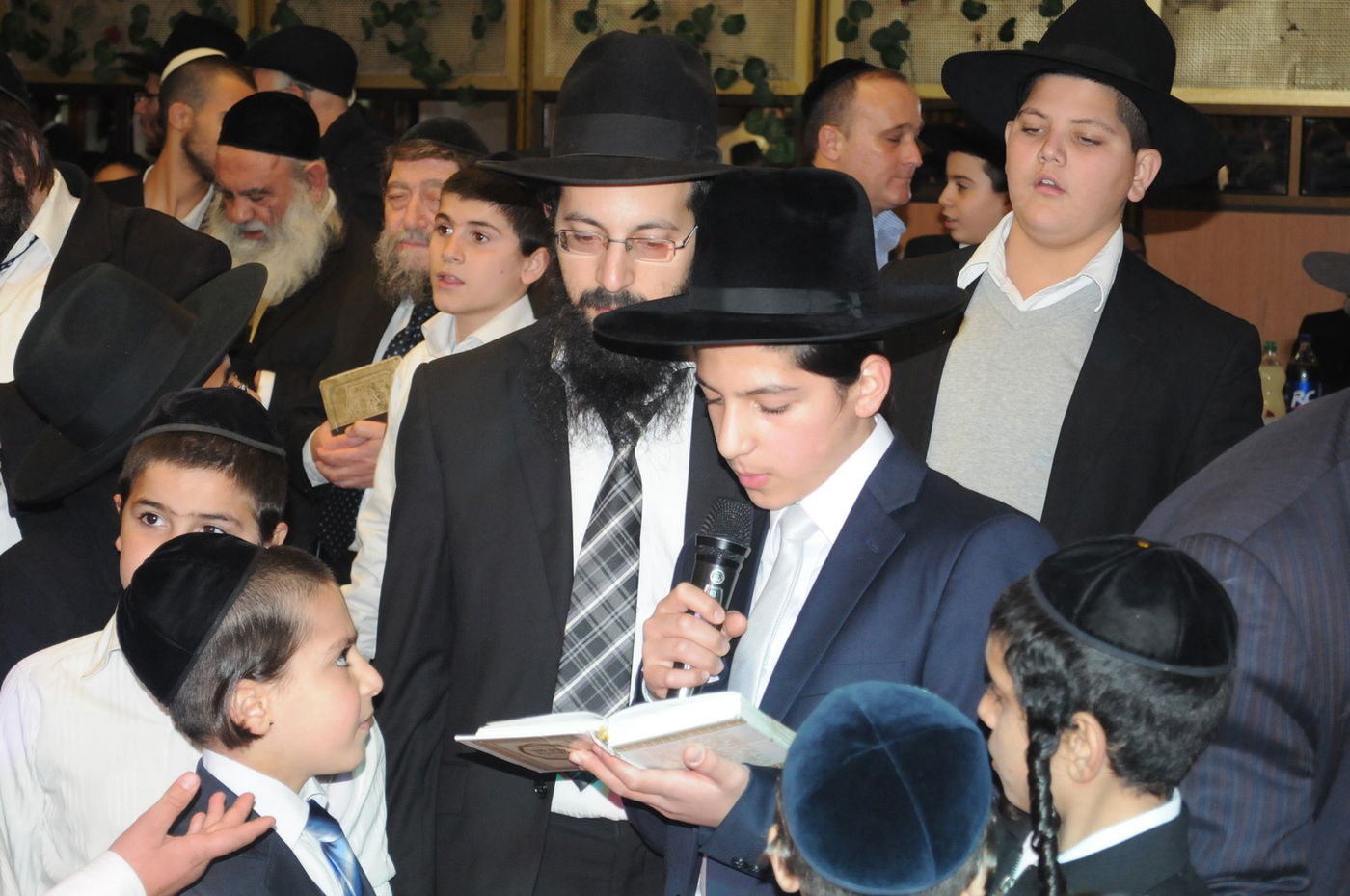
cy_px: 448
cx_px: 675
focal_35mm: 82
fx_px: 3089
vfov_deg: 16.5
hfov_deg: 24.7
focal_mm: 55
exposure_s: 1/125
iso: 1250
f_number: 5.6
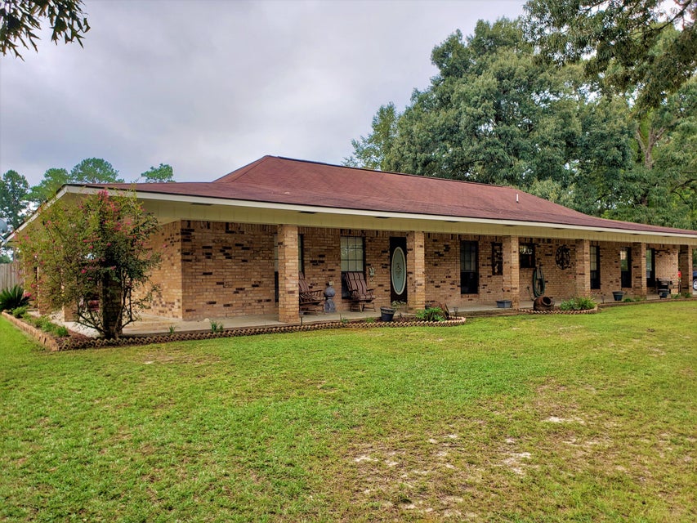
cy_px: 262
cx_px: 348
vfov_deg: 53.1
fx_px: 524
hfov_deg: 67.3
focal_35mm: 26
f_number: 2.4
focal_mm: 4.3
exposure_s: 1/163
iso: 50
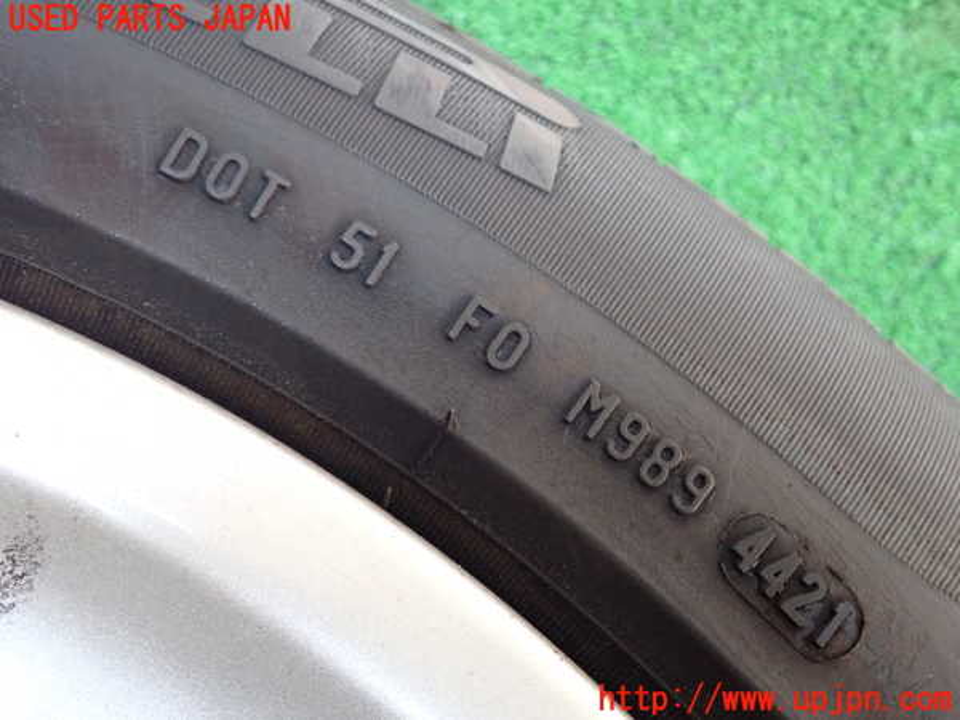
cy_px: 360
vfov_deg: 39.7
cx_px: 480
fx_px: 998
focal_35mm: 36
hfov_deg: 51.4
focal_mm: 6.37
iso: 800
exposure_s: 1/125
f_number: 2.5
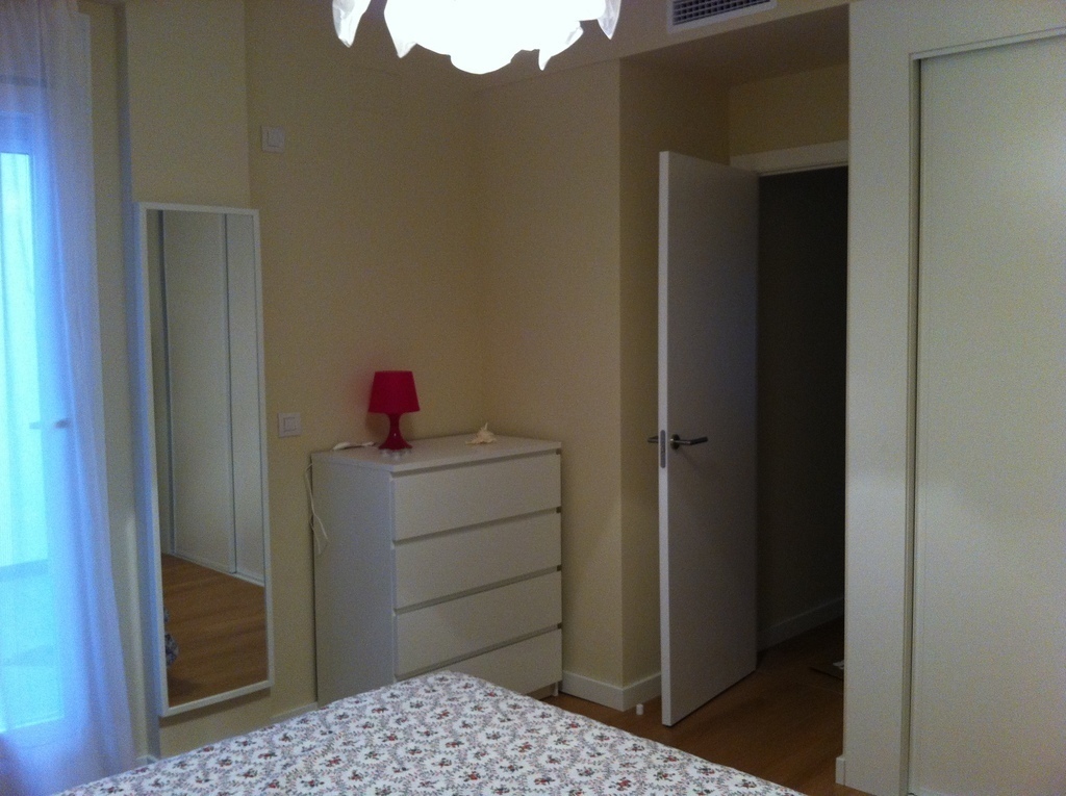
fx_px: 1076
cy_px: 398
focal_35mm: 35
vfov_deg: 40.6
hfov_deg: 52.7
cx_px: 533
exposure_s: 1/17
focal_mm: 3.85
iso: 160
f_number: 2.8
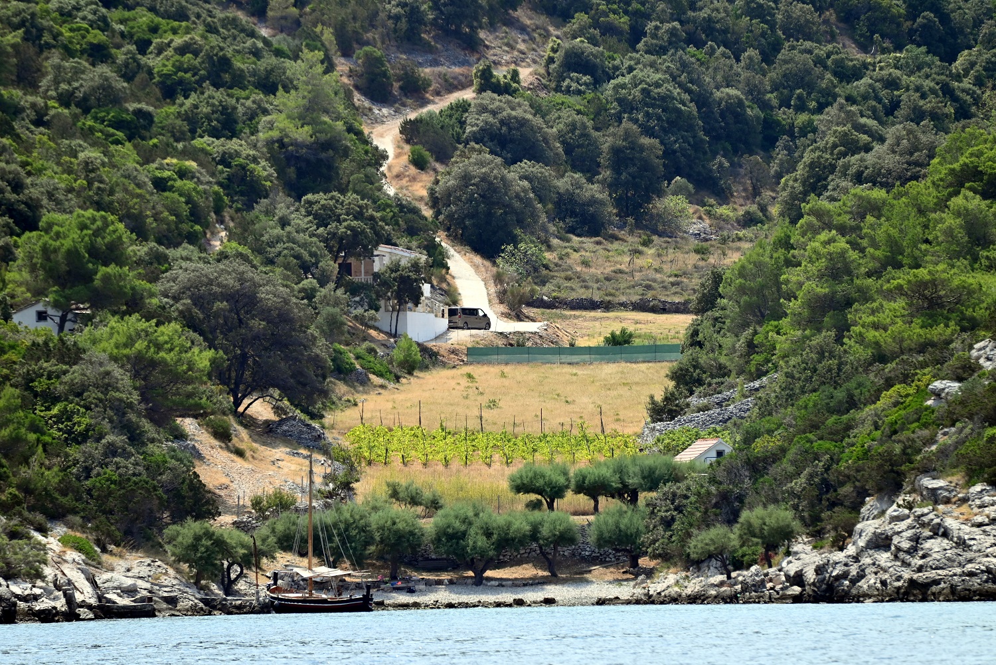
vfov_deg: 4.6
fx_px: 8302
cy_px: 332
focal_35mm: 300
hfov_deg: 6.9
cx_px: 498
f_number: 5.6
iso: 250
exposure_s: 1/1250
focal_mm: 300
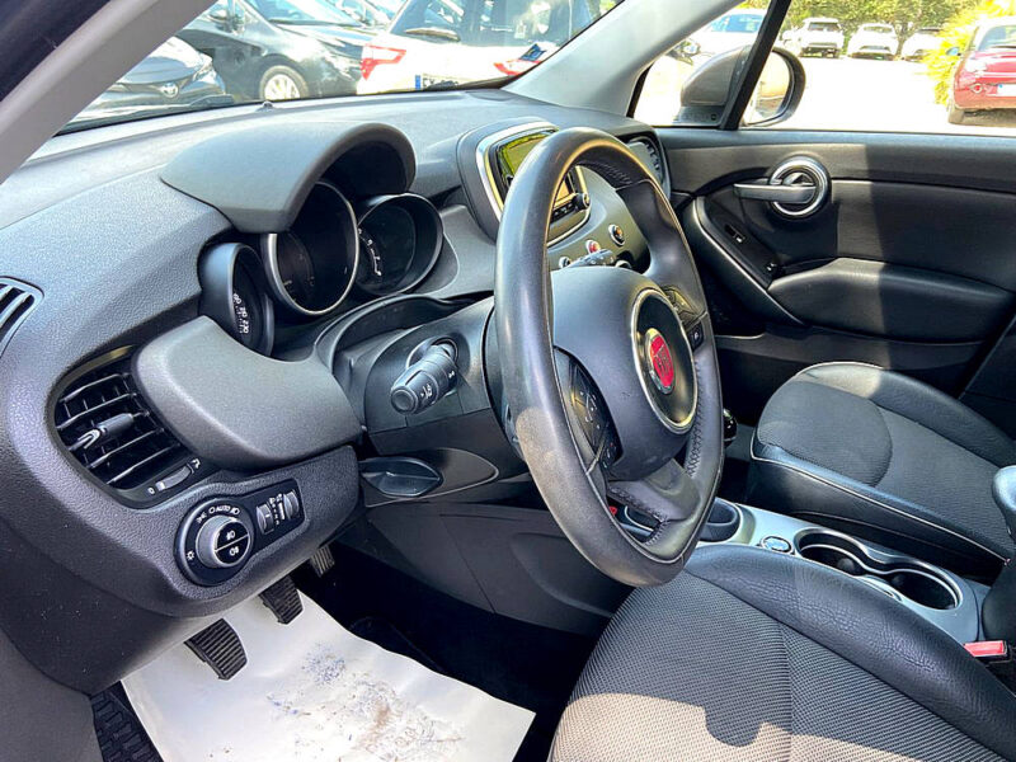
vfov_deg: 53.1
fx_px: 763
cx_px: 508
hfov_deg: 67.3
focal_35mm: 26
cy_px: 381
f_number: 1.8
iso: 50
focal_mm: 4.25
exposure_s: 1/121
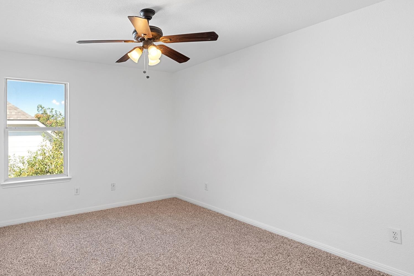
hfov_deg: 76.6
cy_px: 131
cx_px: 146
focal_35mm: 22
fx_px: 253
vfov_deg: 57.2
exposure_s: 1/3
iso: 640
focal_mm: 16
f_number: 8
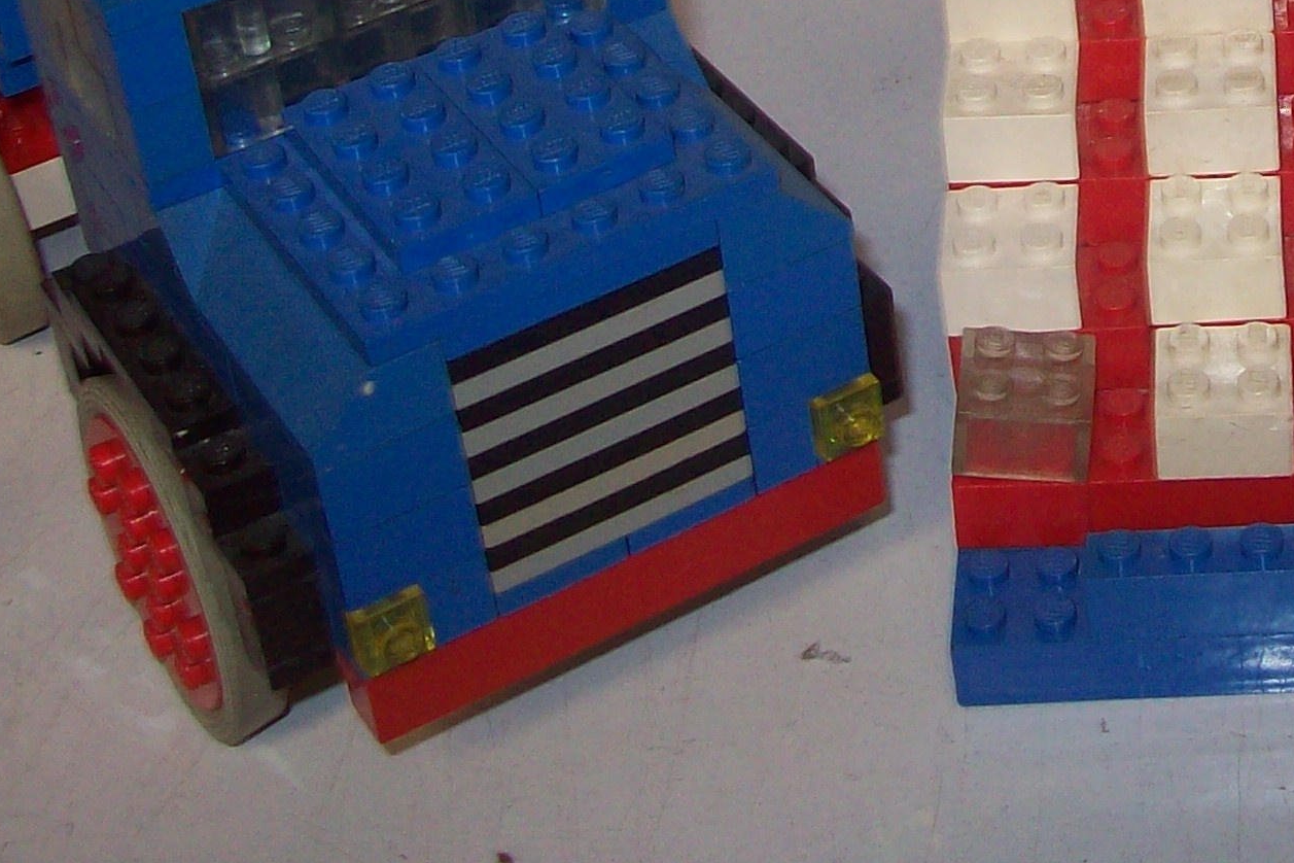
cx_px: 1355
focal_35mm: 91
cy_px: -180
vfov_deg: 14.5
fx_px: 3271
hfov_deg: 21.4
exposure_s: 1/64
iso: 80
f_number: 2.7
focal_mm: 6
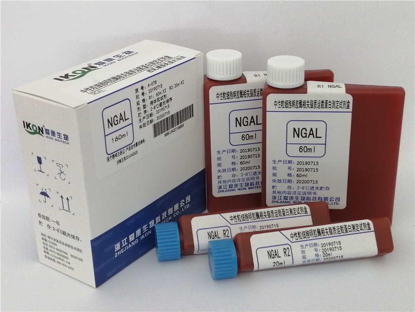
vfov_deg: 26.6
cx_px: 208
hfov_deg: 34.9
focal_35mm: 55
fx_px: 659
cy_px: 156
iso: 125
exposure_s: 1/30
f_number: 1.8
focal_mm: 3.64
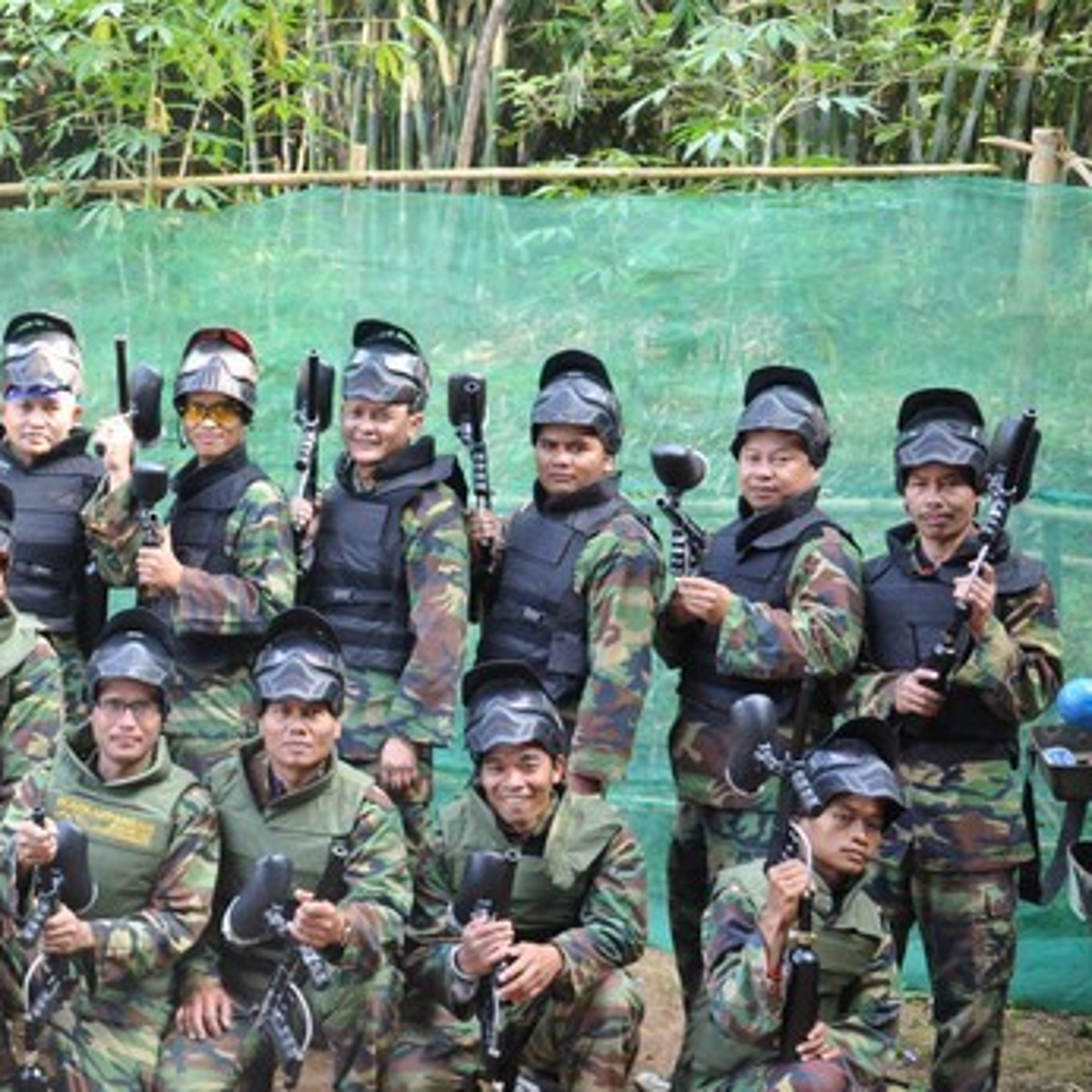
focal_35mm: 66
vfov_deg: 26.1
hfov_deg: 25.4
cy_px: 538
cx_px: 139
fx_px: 2356
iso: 400
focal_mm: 28
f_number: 6.3
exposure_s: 1/40
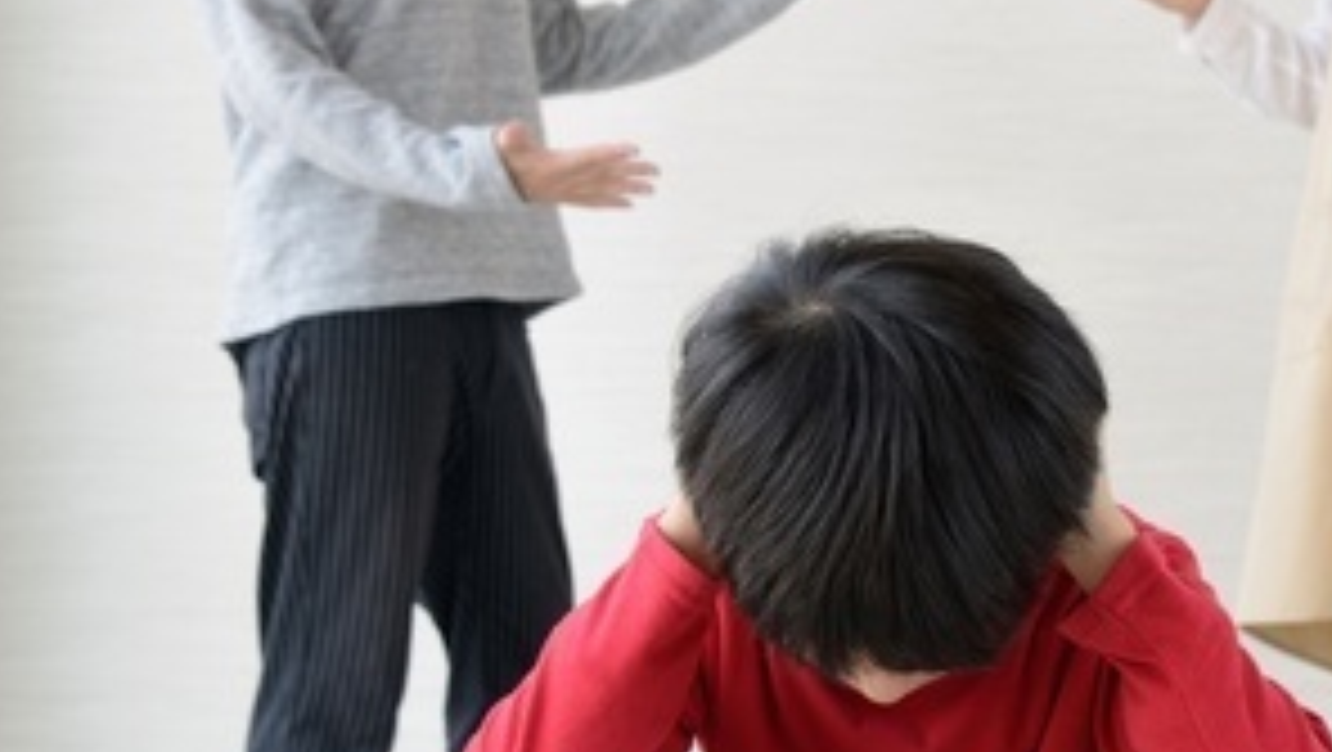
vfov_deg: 13.0
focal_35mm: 93
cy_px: 376
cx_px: 886
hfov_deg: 22.8
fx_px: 3287
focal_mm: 62
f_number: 10
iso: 800
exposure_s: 1/40
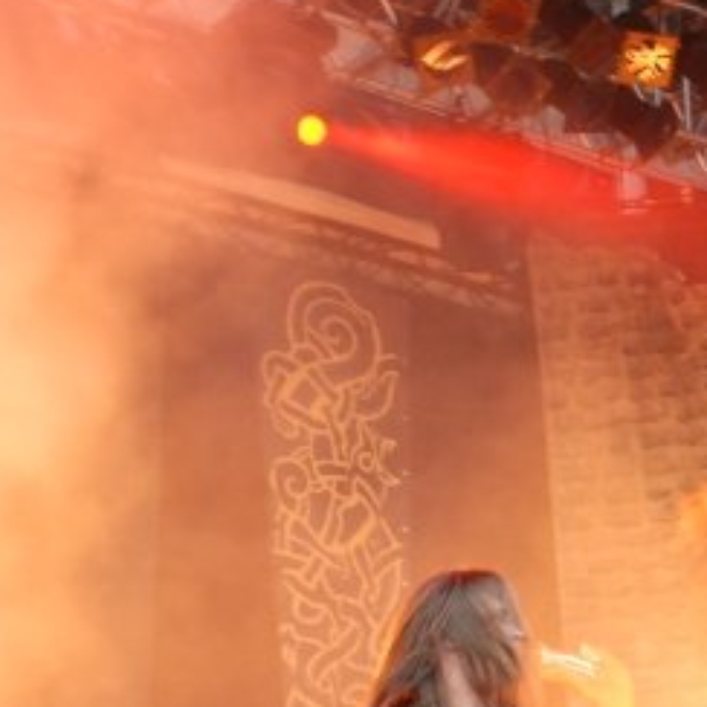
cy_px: 478
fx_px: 3743
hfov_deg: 10.4
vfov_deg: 10.8
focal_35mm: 162
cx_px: 1060
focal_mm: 40
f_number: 5.6
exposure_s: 1/60
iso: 800
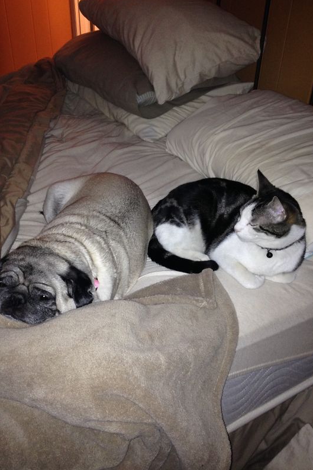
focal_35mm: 37
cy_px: 235
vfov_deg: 51.9
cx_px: 150
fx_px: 482
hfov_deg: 36.0
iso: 125
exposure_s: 1/16
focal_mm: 4.28
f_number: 2.4
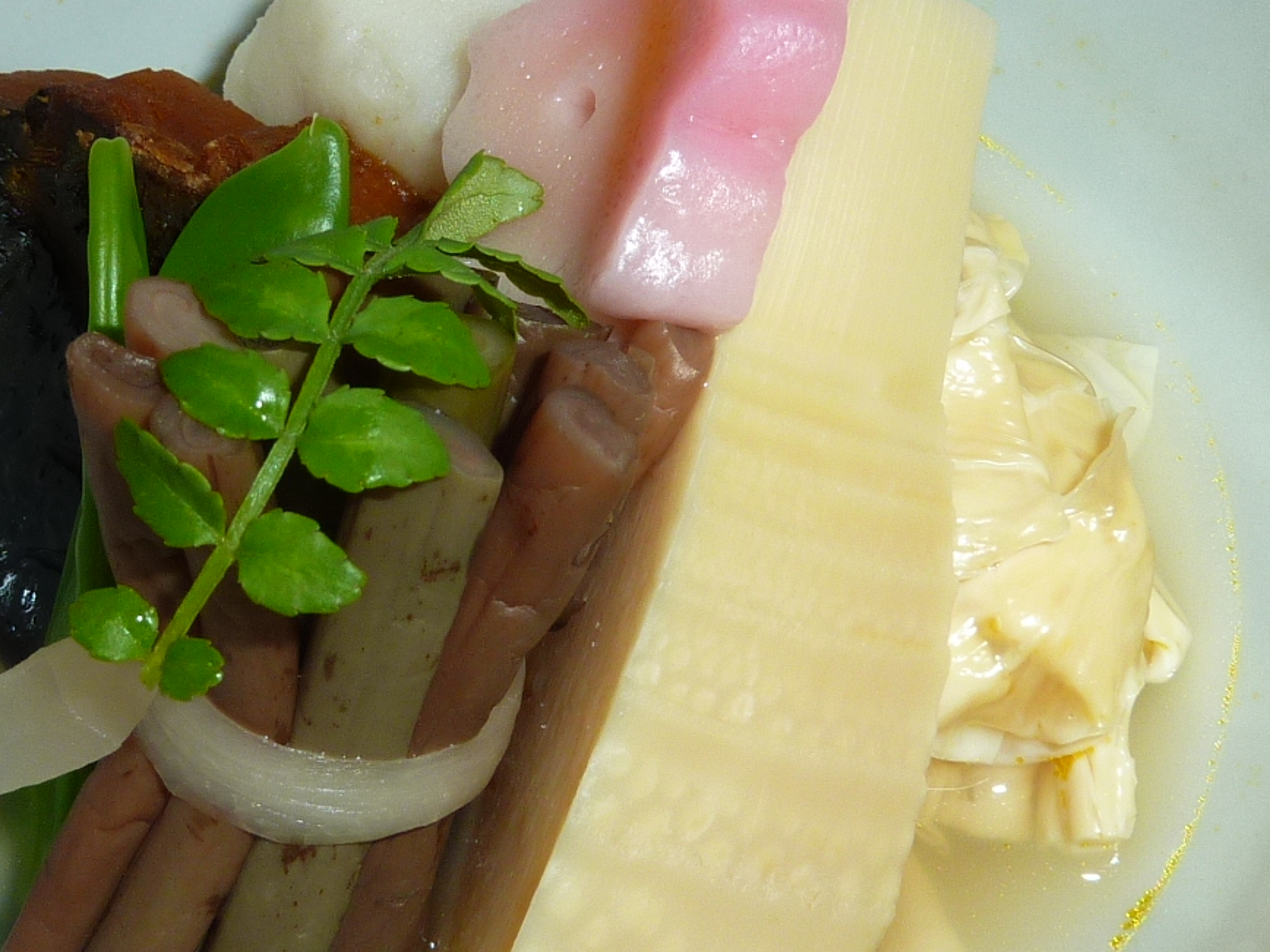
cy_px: 404
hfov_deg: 32.6
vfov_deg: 24.8
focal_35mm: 59
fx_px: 2165
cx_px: 516
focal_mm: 4.1
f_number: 4
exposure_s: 1/60
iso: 100
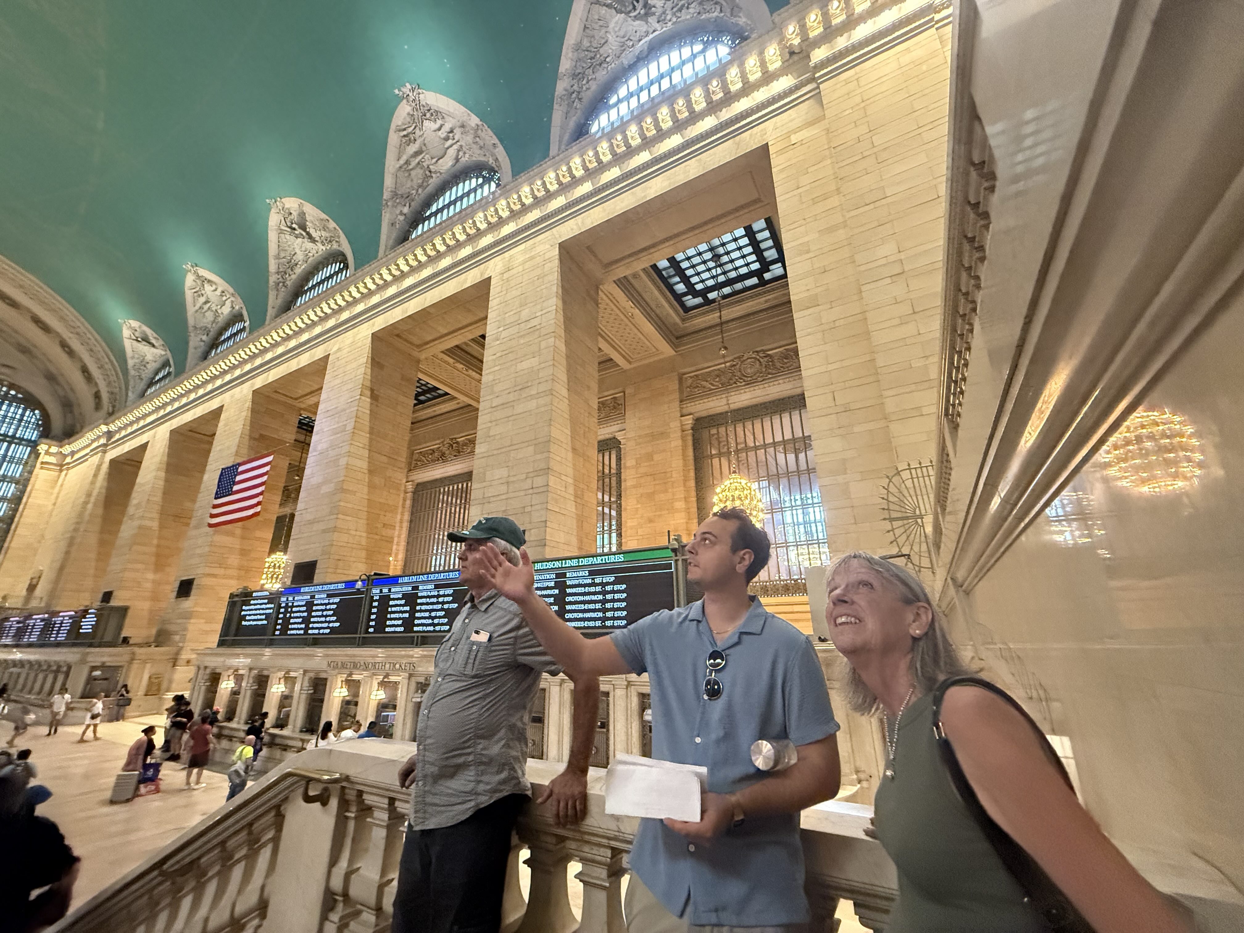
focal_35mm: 14
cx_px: 622
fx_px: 503
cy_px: 466
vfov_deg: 85.7
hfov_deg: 102.1
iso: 1000
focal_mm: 2.22
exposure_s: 1/60
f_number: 2.2
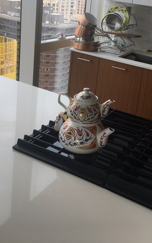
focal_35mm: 44
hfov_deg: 28.9
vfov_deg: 44.3
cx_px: 106
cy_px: 73
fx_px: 292
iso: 25
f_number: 2.2
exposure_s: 1/250
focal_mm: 4.15
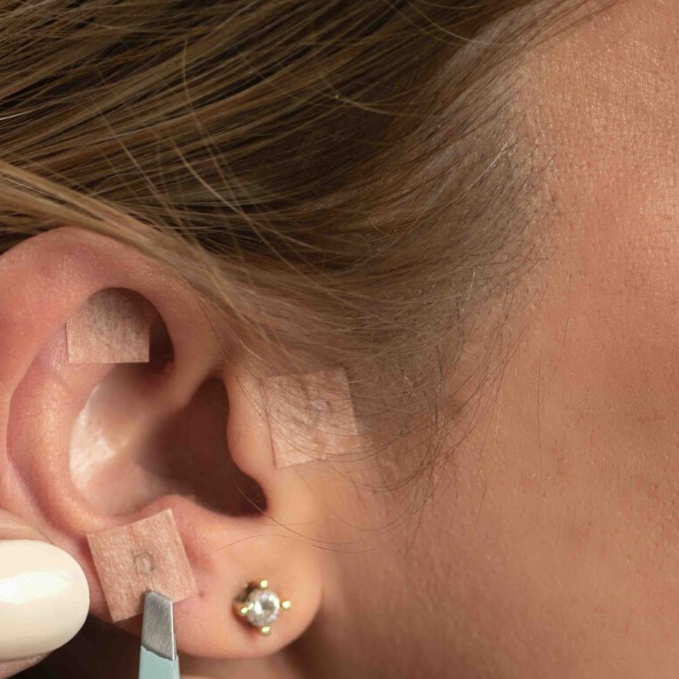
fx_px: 6591
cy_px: 546
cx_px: 124
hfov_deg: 5.9
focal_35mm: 297
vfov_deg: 5.9
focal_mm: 105
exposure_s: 1/160
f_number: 3.2
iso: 64
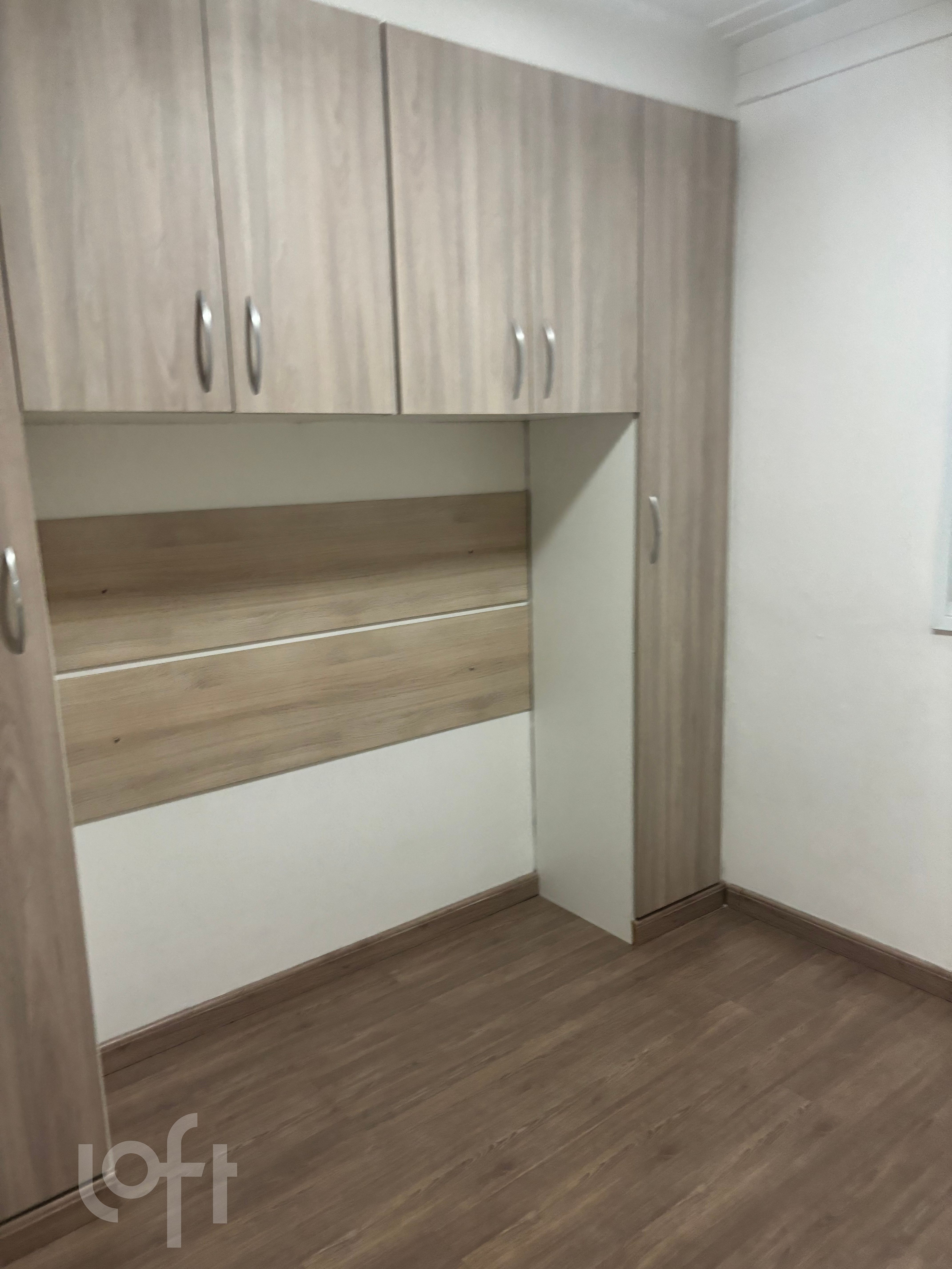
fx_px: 953
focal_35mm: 26
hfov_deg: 53.1
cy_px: 634
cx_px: 476
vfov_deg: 67.3
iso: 250
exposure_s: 1/60
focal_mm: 5.96
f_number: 1.6
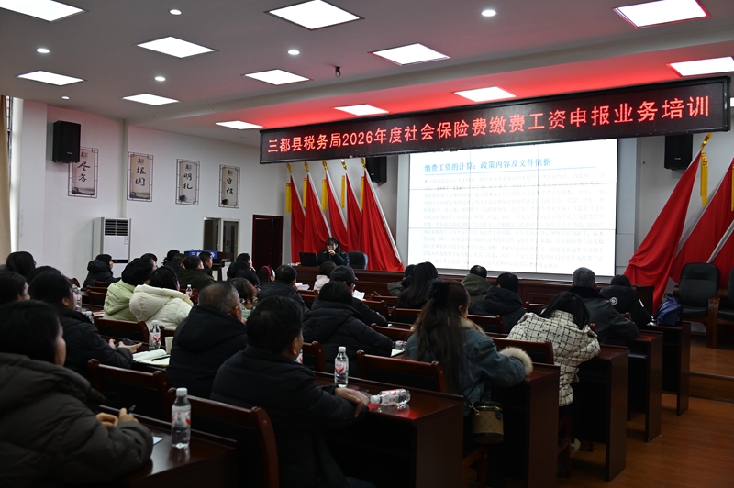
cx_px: 367
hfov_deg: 54.5
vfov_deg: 37.8
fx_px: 713
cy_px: 244
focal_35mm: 35
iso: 1800
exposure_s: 1/125
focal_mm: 35
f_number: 4.8
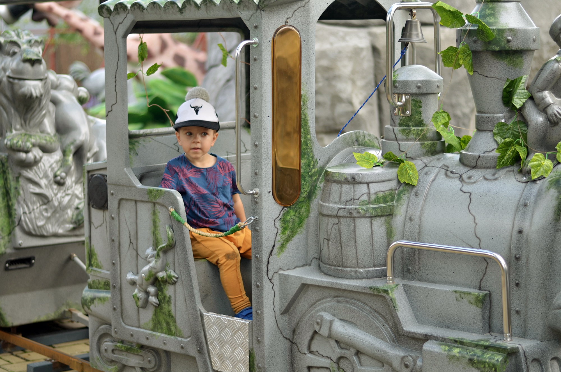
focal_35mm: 75
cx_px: 280
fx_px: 1166
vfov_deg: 18.1
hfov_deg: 27.0
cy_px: 186
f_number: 1.8
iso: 100
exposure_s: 1/400
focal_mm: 50
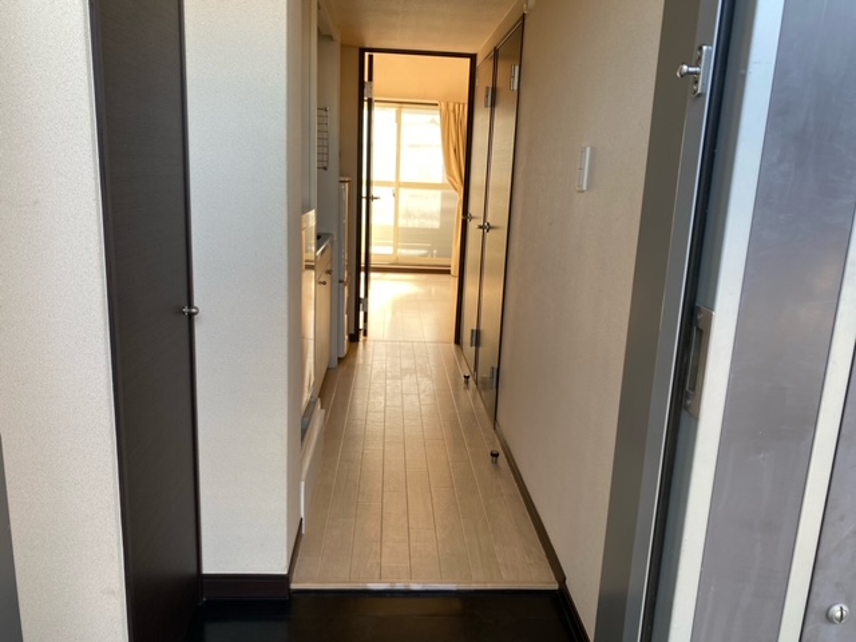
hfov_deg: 67.3
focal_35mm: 26
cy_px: 321
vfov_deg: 53.1
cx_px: 428
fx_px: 643
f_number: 1.8
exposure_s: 1/121
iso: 80
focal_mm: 4.25
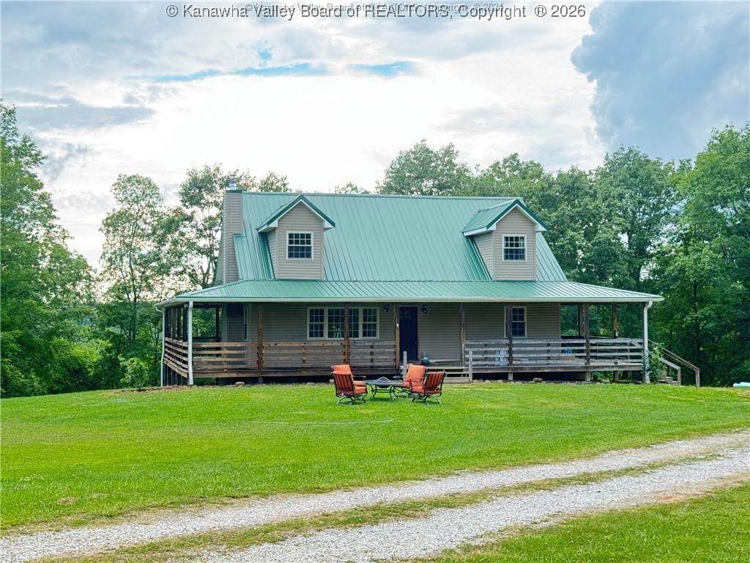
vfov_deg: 30.3
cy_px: 282
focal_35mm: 48
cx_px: 375
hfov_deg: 39.7
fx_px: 1040
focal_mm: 6.76
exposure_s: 1/128
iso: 64
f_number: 1.78
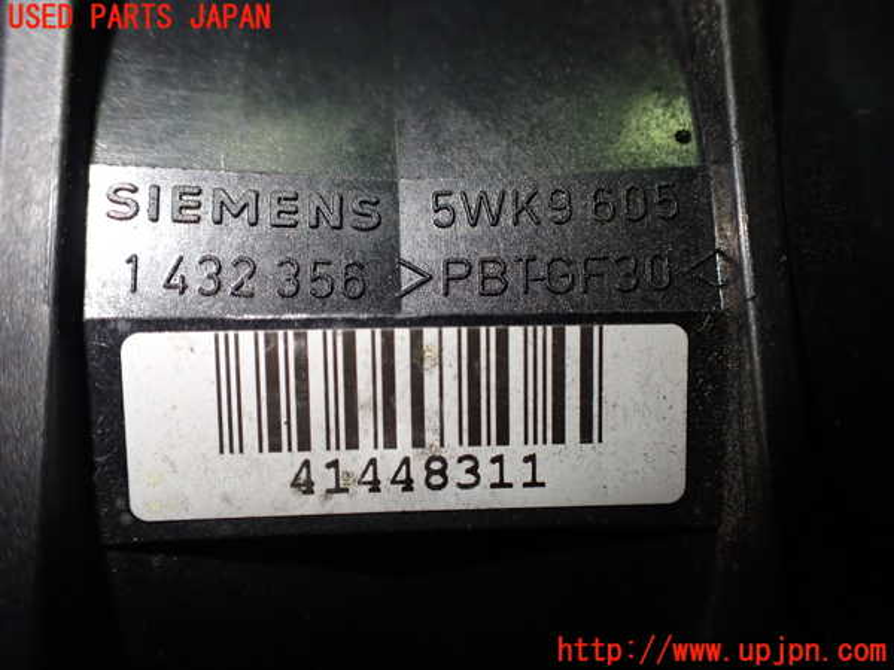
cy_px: 335
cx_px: 447
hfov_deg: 60.0
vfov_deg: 46.8
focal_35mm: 30
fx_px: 775
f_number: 2.3
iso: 250
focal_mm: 5.4
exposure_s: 1/125
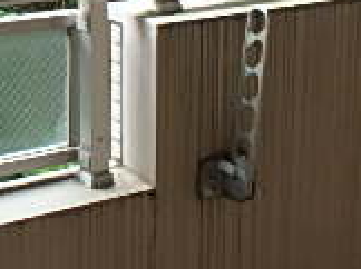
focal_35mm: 83
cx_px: 31
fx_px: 864
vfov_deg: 16.8
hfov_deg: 23.0
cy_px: -67
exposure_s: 1/60
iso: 125
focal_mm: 3.7
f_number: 3.5
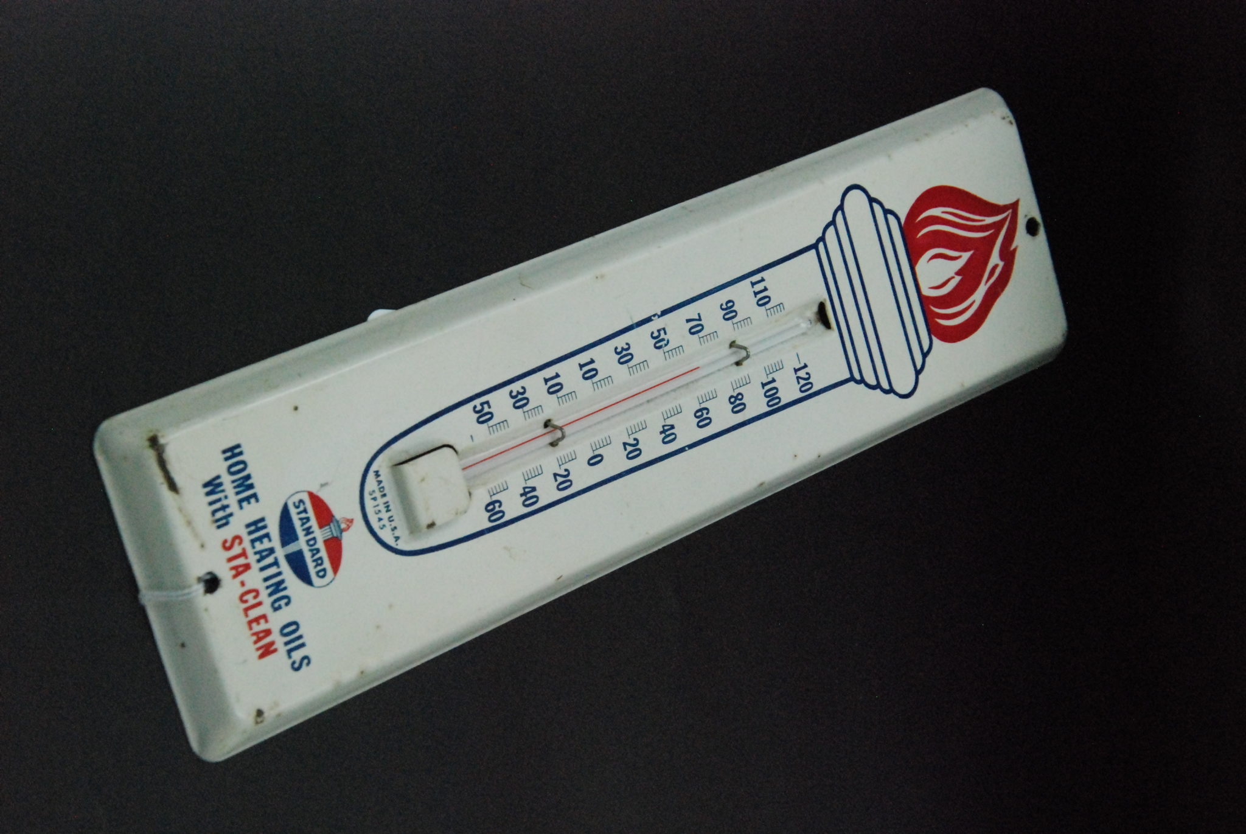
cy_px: 417
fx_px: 2703
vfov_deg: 17.5
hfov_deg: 26.0
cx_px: 623
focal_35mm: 78
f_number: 13
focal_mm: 52
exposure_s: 1/640
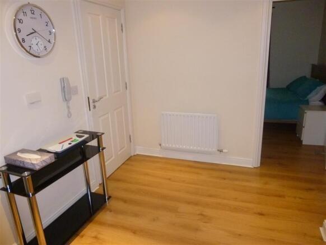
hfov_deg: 69.4
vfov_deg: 54.9
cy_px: 122
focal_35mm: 25
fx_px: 236
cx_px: 163
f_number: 3.1
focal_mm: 4.5
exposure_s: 1/60
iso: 400
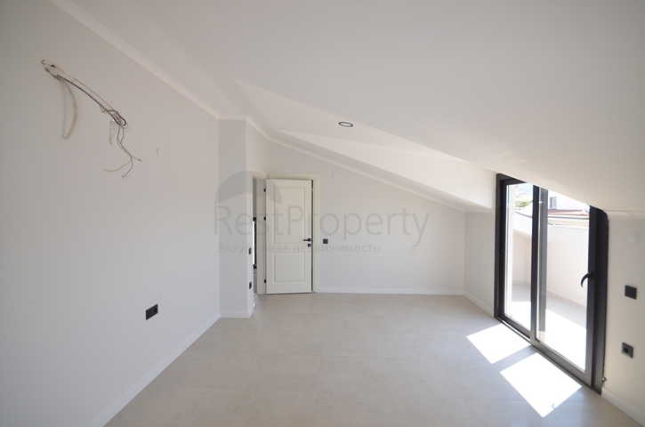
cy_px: 214
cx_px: 322
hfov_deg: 95.1
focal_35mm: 16
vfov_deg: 71.8
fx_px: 295
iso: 400
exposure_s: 1/200
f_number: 7.1
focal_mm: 11
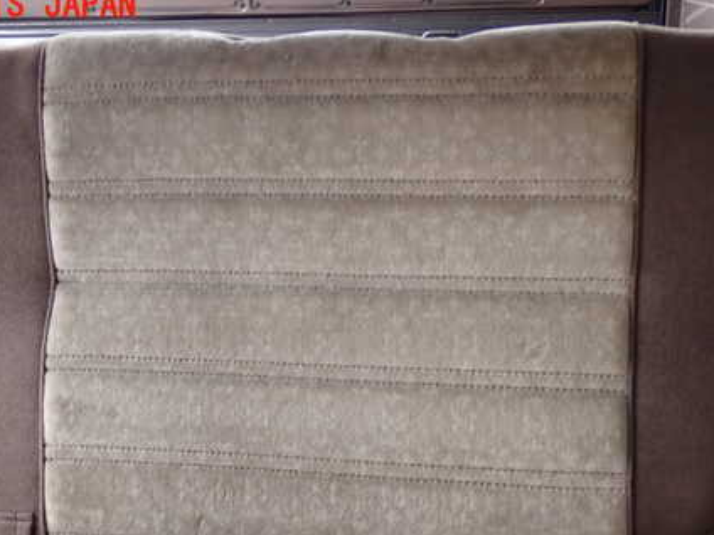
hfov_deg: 33.2
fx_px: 1196
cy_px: 363
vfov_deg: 25.1
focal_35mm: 58
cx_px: 335
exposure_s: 1/60
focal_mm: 7.31
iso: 200
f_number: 2.8
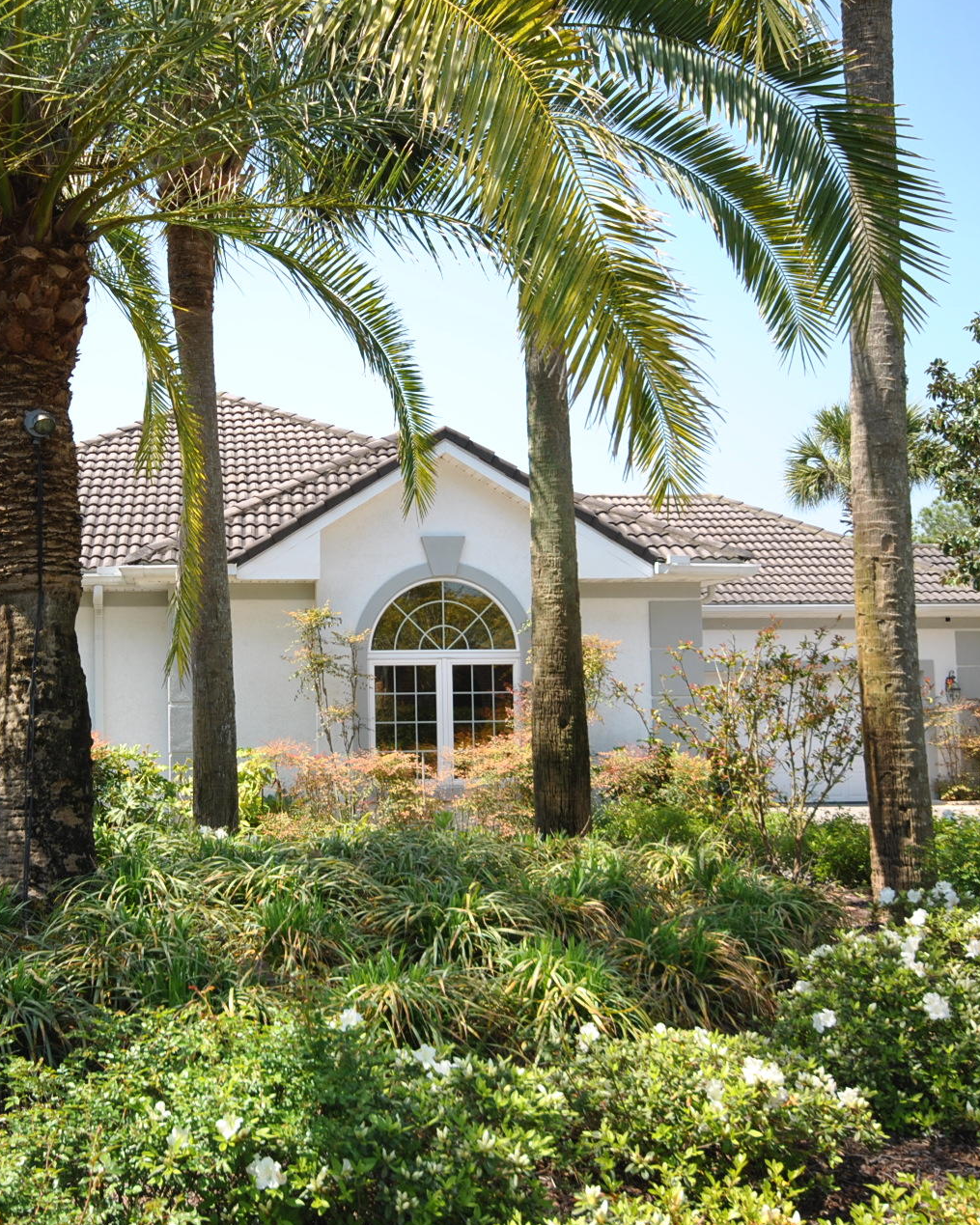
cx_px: 335
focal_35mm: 43
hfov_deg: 34.6
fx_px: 1559
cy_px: 604
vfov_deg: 42.9
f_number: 6.3
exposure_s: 1/160
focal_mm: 20
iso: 100
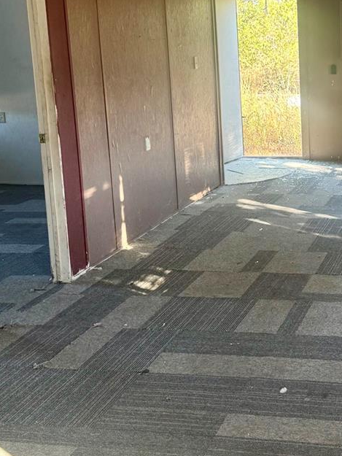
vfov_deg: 32.4
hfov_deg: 23.8
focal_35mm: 59
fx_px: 777
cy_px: 144
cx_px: 336
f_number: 1.78
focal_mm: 6.76
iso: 100
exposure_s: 1/150
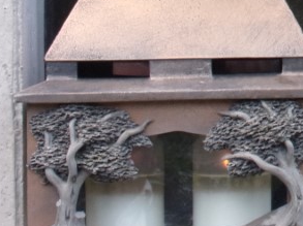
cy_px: -90
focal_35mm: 189
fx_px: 1652
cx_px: 465
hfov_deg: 10.1
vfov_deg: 7.7
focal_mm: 9.8
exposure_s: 1/40
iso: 80
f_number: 4.3
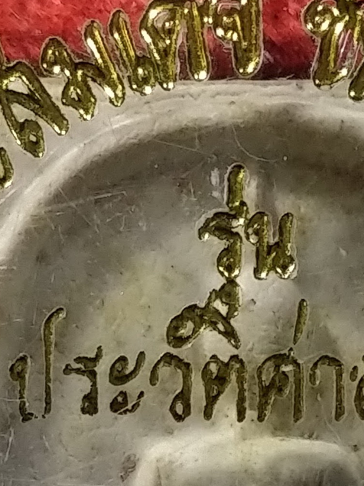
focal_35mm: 127
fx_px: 1781
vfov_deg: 14.9
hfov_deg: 11.6
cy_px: 612
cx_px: 261
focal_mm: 4.13
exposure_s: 1/30
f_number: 2.2
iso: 125
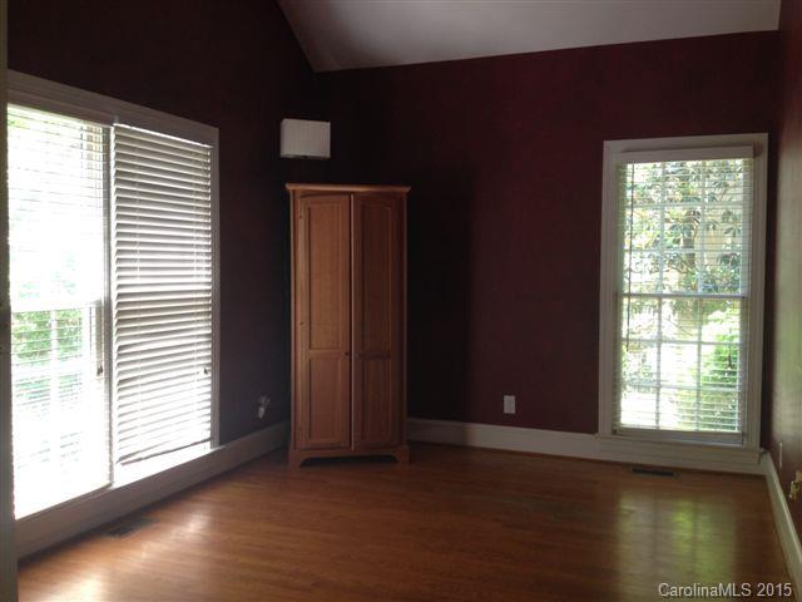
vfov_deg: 40.7
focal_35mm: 35
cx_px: 401
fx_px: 811
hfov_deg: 52.6
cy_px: 301
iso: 64
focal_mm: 4.28
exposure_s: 1/20
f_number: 2.4
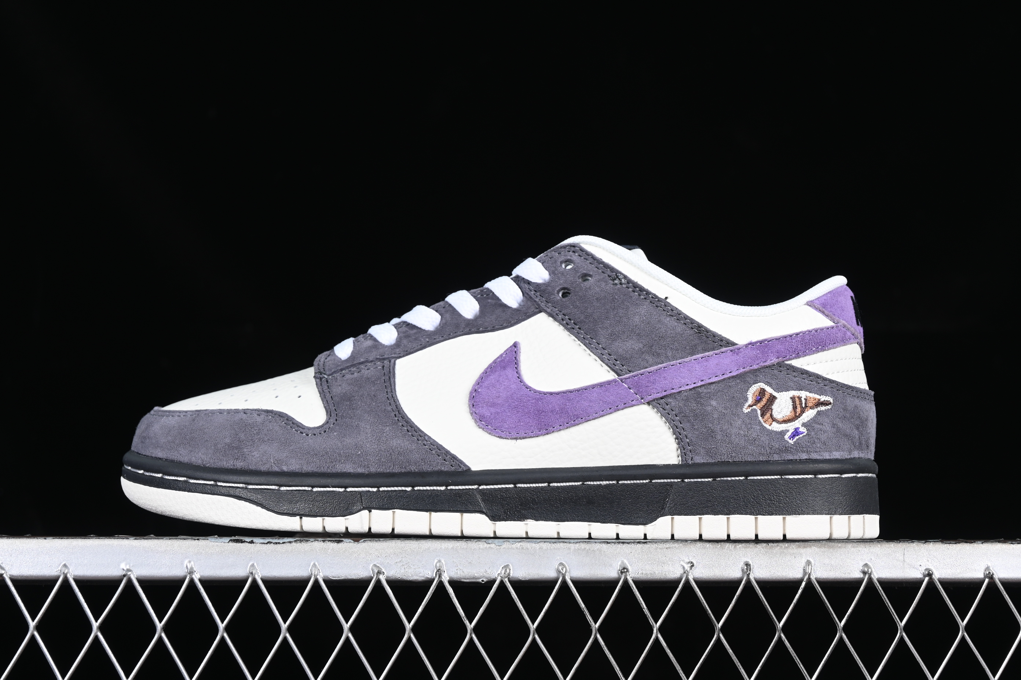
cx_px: 510
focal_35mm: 75
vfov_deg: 18.2
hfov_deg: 27.0
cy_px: 340
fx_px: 2127
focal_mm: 50
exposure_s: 1/80
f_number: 7.1
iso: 160
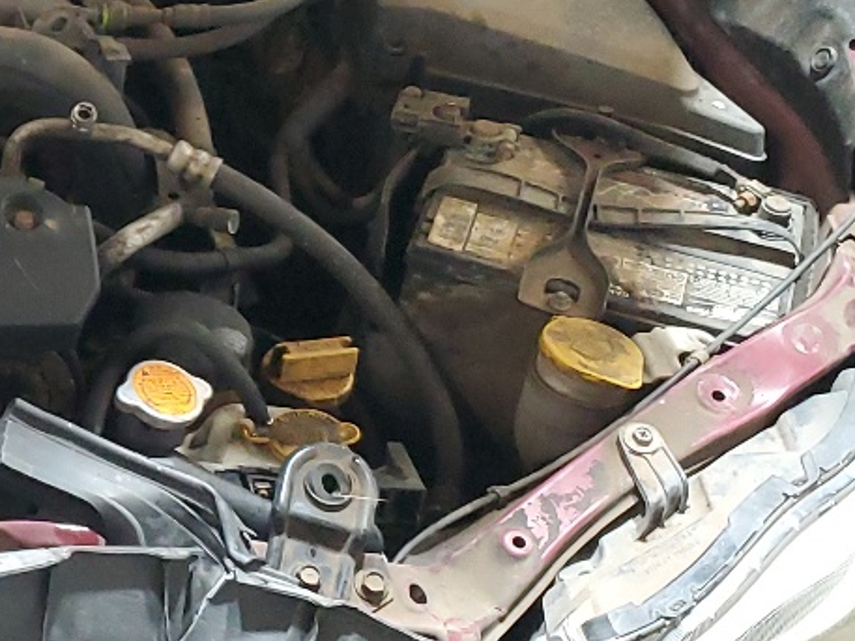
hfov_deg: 19.7
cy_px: 258
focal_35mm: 91
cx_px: -283
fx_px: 2248
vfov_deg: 16.2
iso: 260
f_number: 1.5
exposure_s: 1/60.2
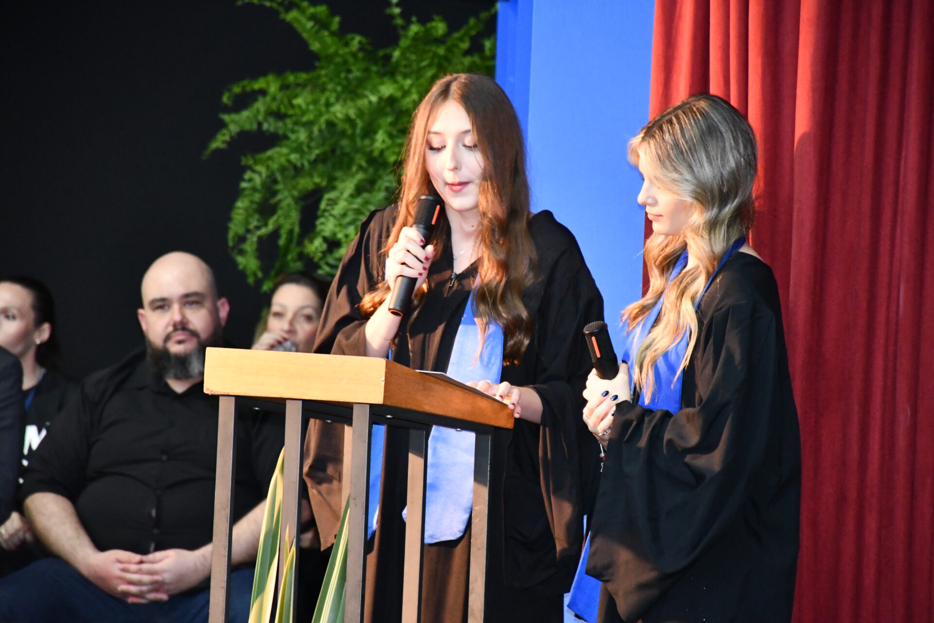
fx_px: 5448
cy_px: 312
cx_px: 467
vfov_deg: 6.5
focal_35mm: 210
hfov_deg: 9.8
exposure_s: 1/60
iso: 5600
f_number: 5.6
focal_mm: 140
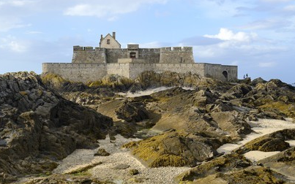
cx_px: 143
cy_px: 89
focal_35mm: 51
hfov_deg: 39.6
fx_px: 410
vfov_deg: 25.4
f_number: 8
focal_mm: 48
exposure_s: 1/250
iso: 200
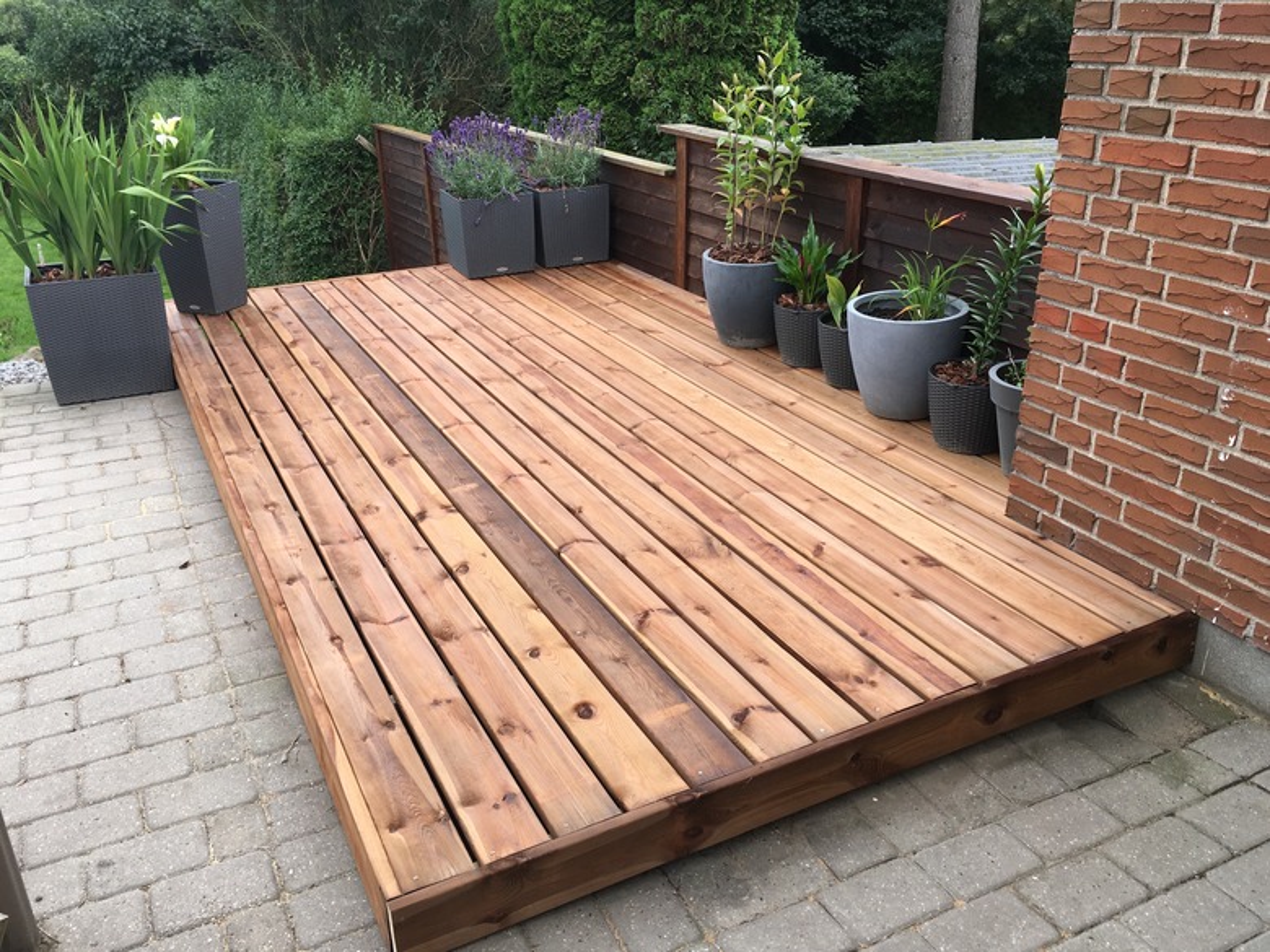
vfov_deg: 48.2
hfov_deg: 61.7
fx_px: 1064
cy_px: 476
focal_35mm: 29
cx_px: 635
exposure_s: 1/324
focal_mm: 4.15
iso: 25
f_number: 2.2
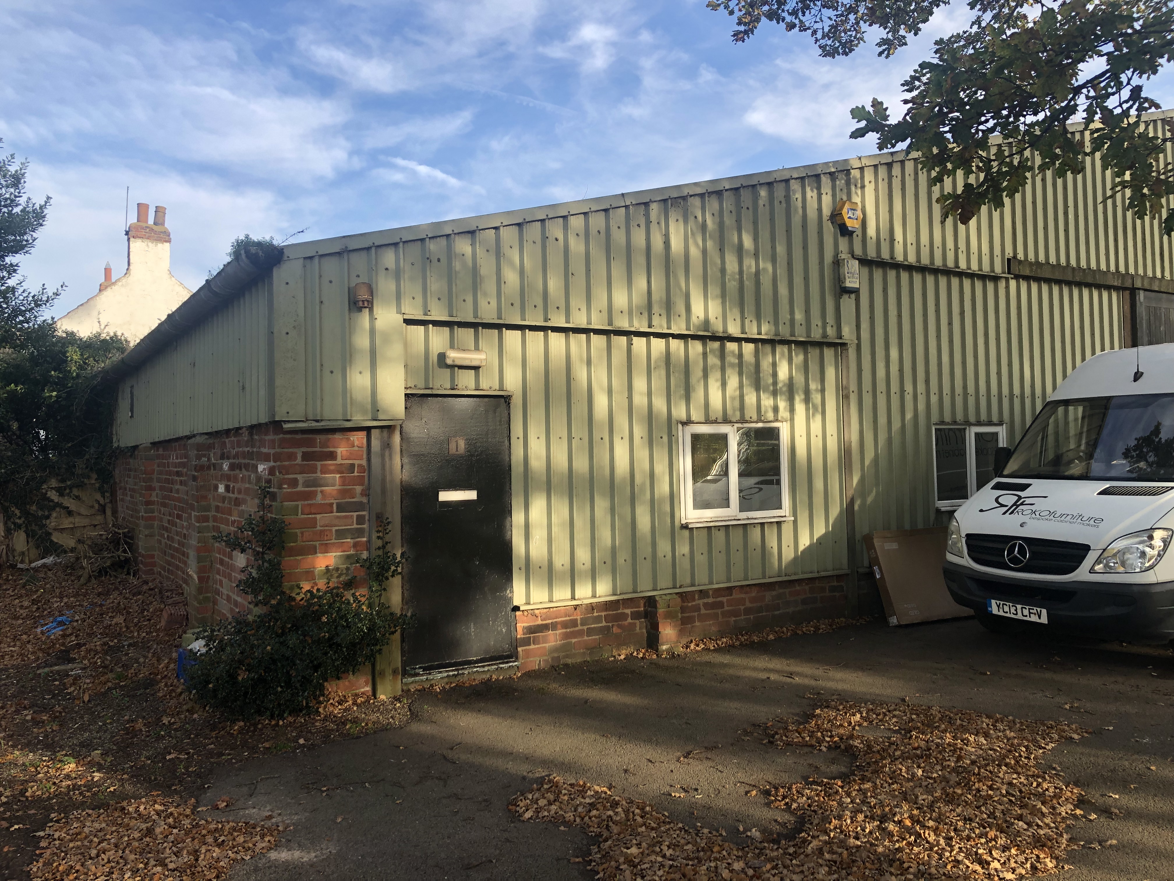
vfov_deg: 49.7
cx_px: 587
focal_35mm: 28
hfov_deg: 63.4
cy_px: 440
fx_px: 950
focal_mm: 3.99
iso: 20
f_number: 1.8
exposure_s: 1/489
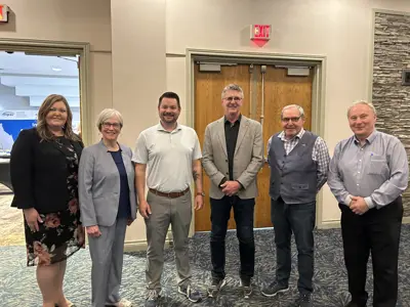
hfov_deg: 67.3
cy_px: 154
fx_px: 308
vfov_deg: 53.1
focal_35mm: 26
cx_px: 205
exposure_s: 1/40
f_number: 1.5
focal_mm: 5.7
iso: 500
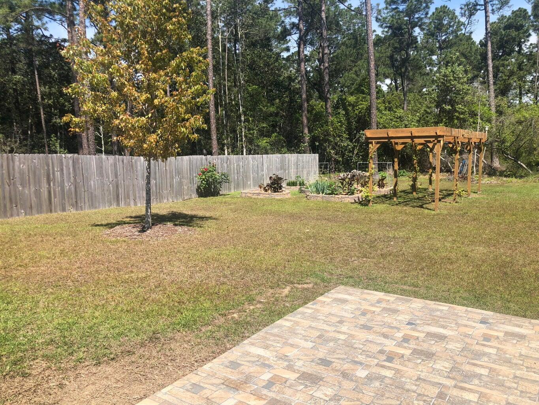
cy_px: 202
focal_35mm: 28
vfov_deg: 49.8
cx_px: 270
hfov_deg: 63.4
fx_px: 436
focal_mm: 3.99
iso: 20
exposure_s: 1/1412
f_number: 1.8
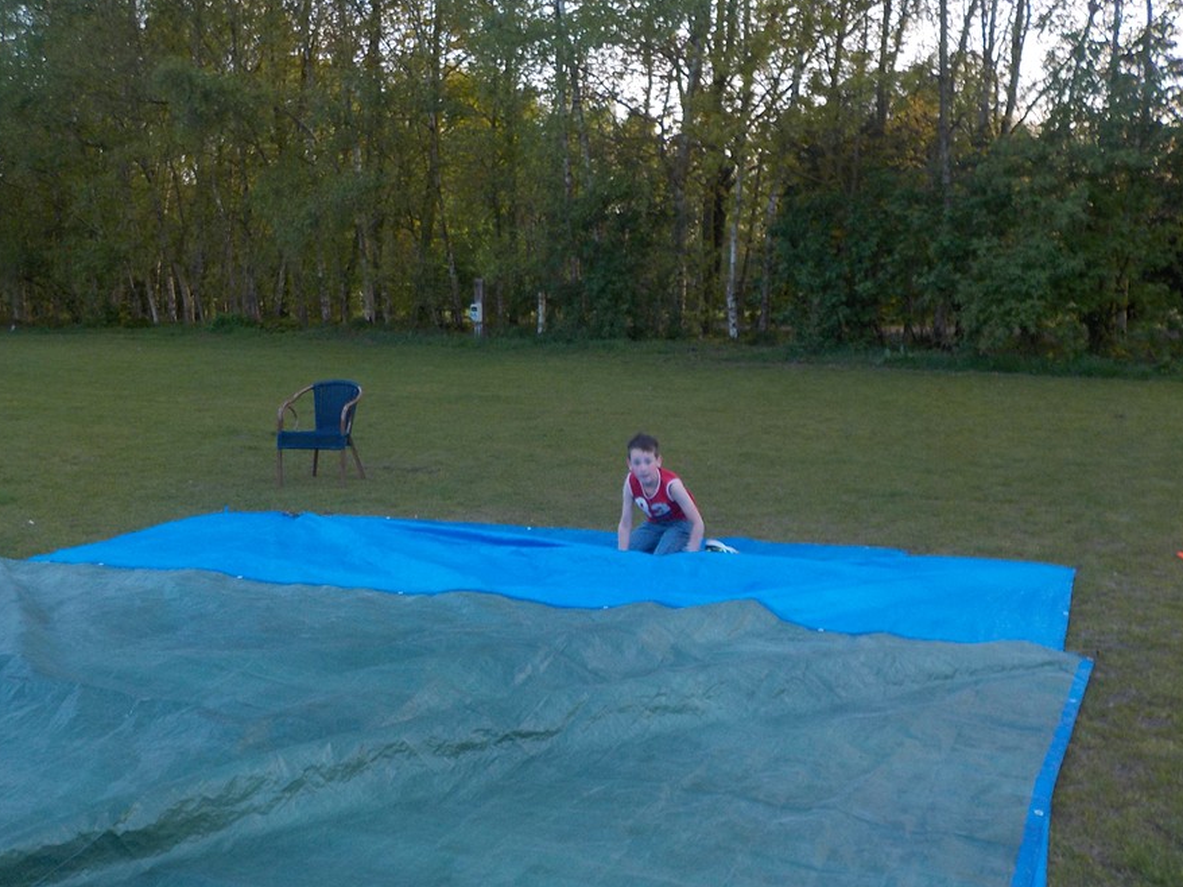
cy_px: 479
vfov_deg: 40.7
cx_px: 589
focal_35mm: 35
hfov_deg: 52.6
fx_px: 1196
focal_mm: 4.1
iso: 125
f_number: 3.3
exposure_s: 1/30
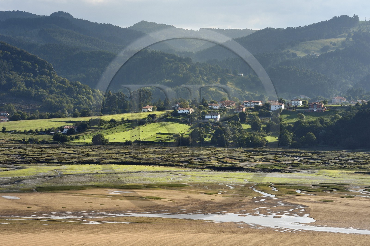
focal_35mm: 140
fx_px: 1438
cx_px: 185
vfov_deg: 9.8
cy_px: 123
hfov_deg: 14.7
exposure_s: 1/320
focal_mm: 140
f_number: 16
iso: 400
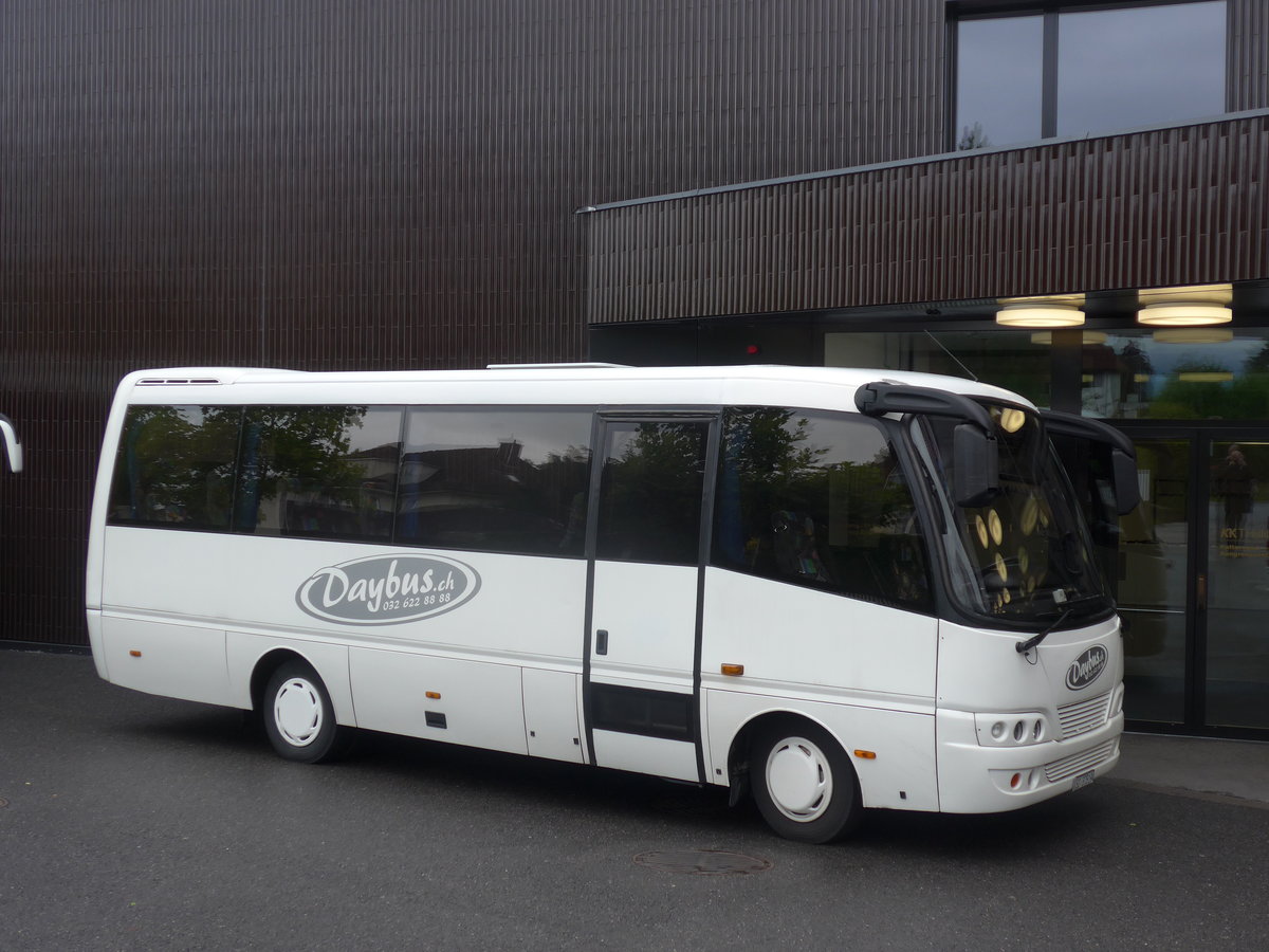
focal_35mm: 44
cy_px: 476
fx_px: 1613
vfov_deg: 32.9
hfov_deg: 42.9
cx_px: 634
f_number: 2.8
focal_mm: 9
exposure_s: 1/200
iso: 80
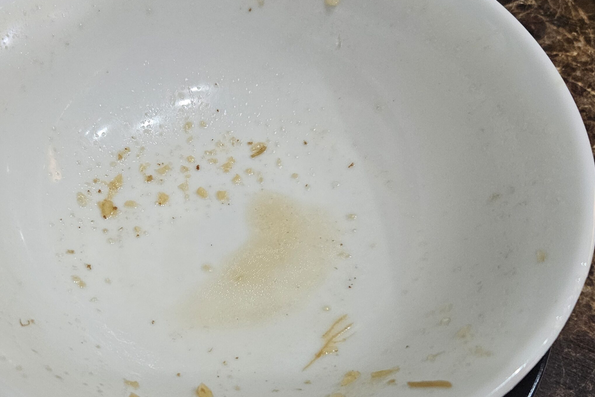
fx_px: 496
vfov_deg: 43.6
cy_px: 183
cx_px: 238
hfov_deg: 61.4
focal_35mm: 30
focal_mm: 5.4
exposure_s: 1/120
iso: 320
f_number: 1.8
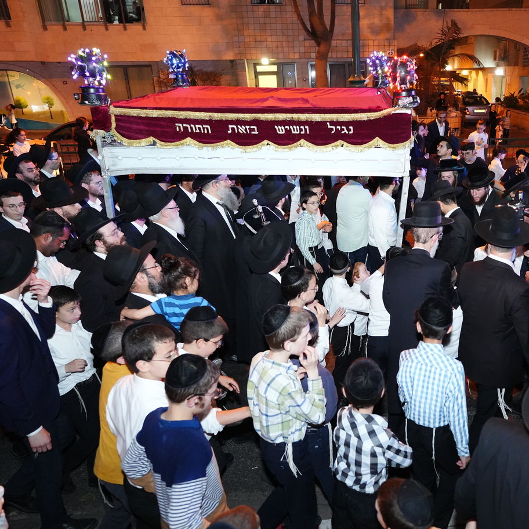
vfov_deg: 54.0
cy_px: 267
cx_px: 361
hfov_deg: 52.8
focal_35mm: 30
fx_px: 519
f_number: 2.8
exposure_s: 1/160
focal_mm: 23
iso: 5000
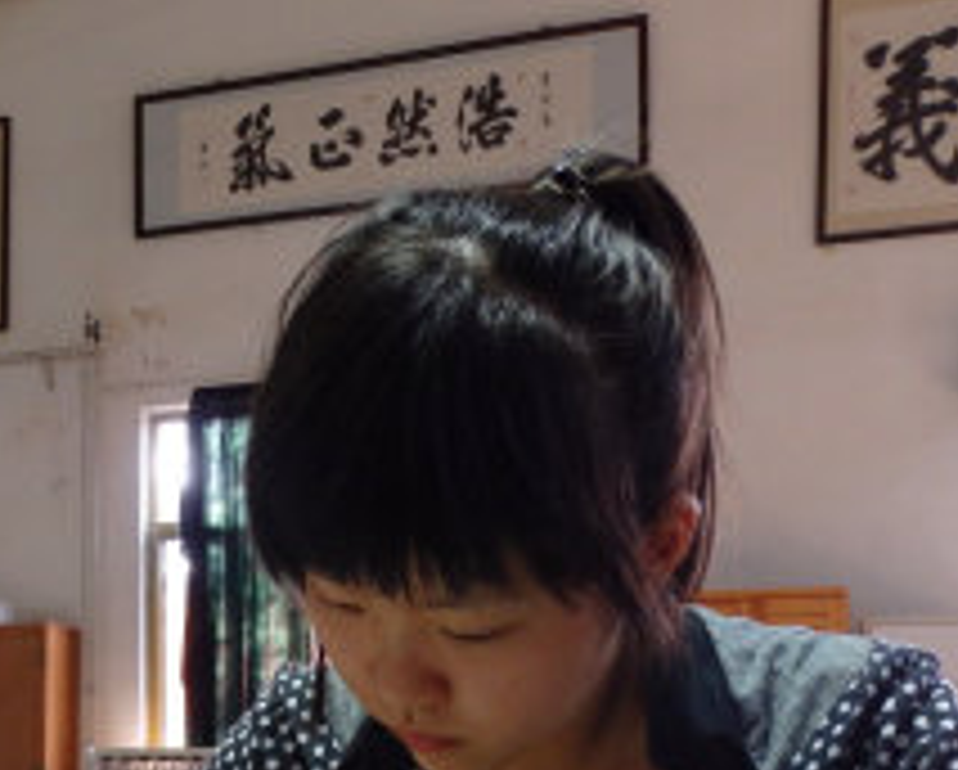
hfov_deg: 33.2
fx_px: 1590
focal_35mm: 56
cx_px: 297
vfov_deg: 25.7
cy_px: 786
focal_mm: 4.5
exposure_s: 1/30
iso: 200
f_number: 3
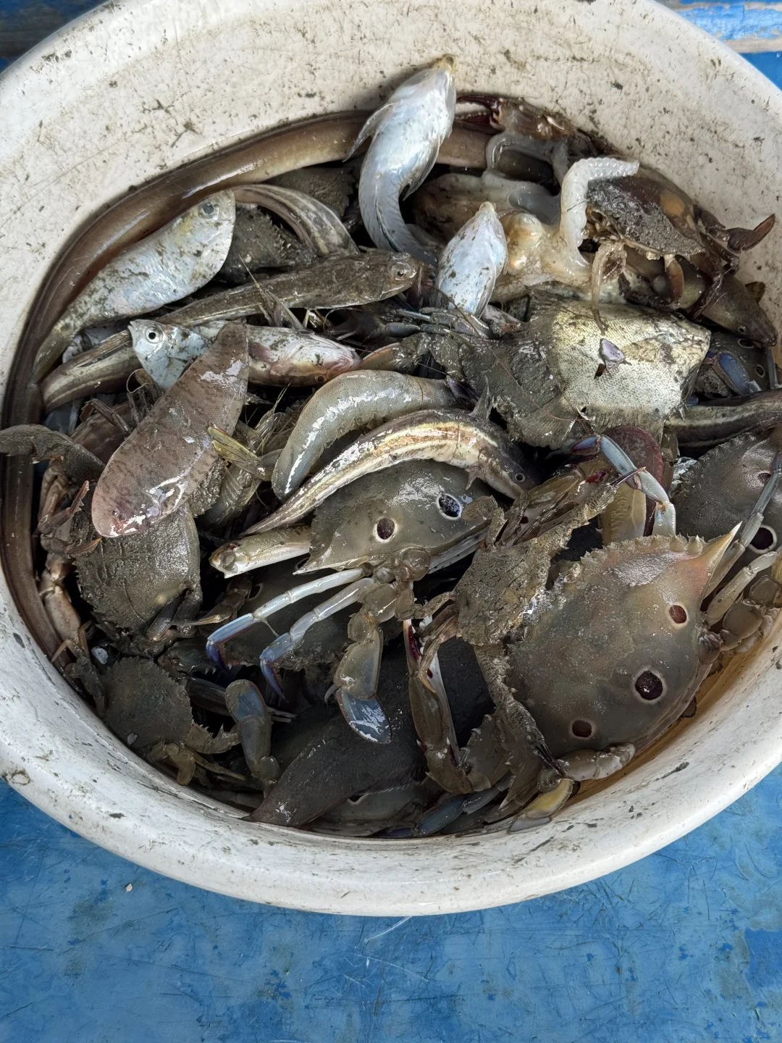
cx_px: 391
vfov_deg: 39.7
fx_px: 1446
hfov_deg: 30.3
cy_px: 522
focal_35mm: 48
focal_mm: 6.76
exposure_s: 1/315
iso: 64
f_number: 1.78
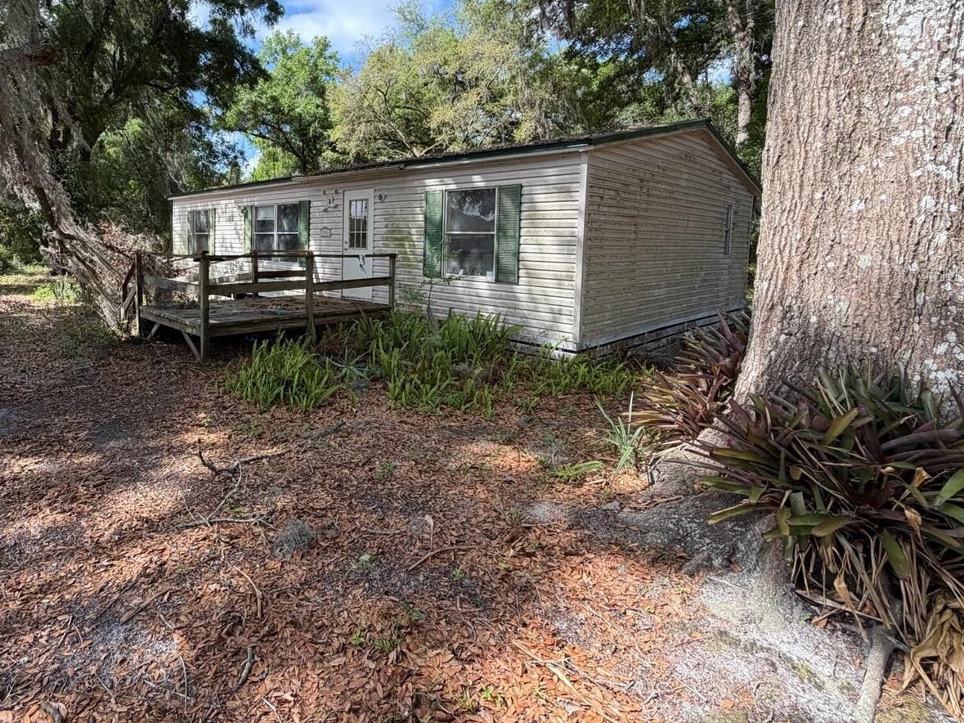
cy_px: 275
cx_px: 343
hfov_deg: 82.5
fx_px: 529
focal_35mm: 19
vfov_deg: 67.7
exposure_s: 1/502
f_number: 2.2
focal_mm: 2.22
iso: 64
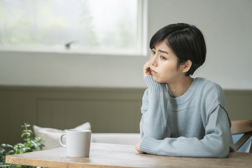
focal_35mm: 73
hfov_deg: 27.7
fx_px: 511
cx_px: 126
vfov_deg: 18.7
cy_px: 84
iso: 800
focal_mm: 73
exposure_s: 1/200
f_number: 2.8
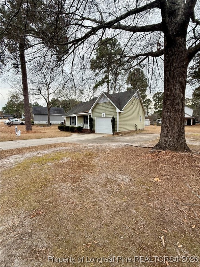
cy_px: 134
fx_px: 108
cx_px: 100
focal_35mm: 14
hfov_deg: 85.7
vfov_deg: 102.1
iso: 64
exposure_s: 1/189
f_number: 2.2
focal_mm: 2.22
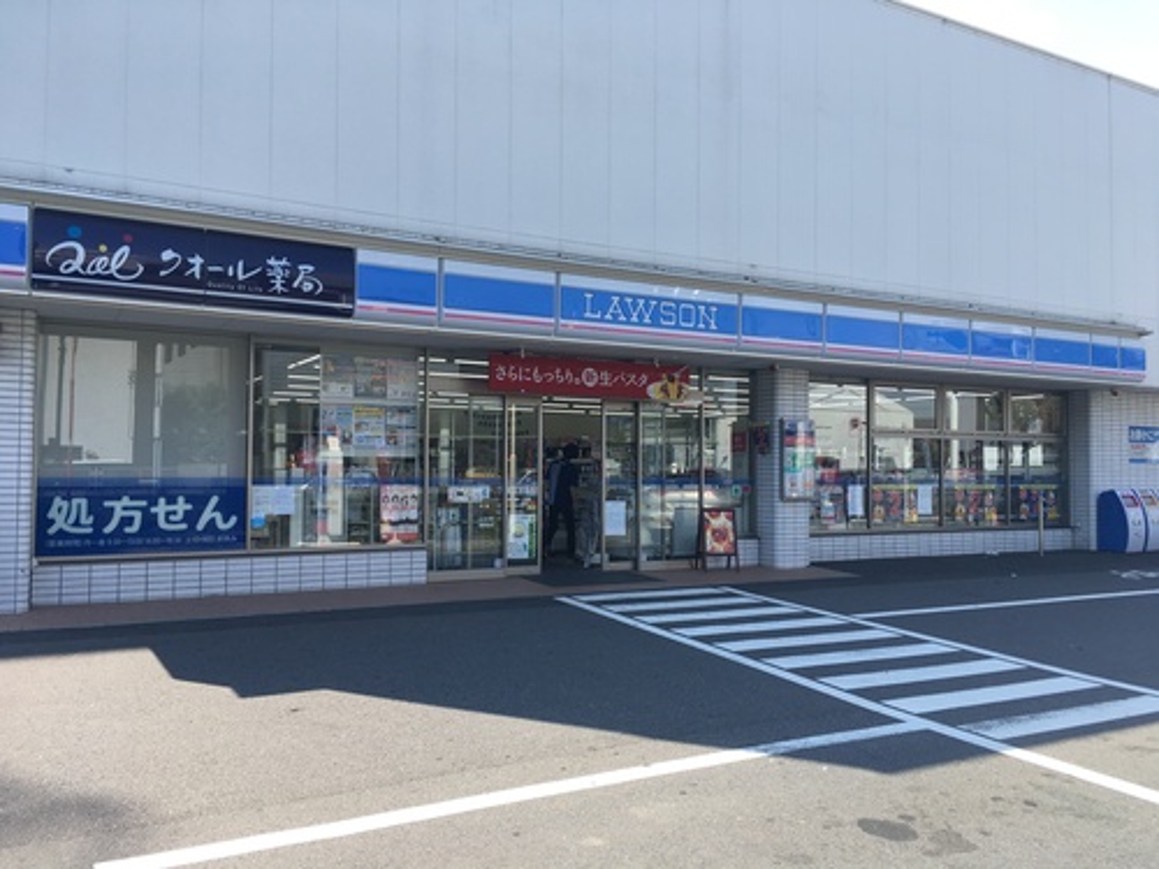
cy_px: 434
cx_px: 580
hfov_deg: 61.7
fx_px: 971
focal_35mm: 29
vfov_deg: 48.2
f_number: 2.2
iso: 25
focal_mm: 4.15
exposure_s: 1/478
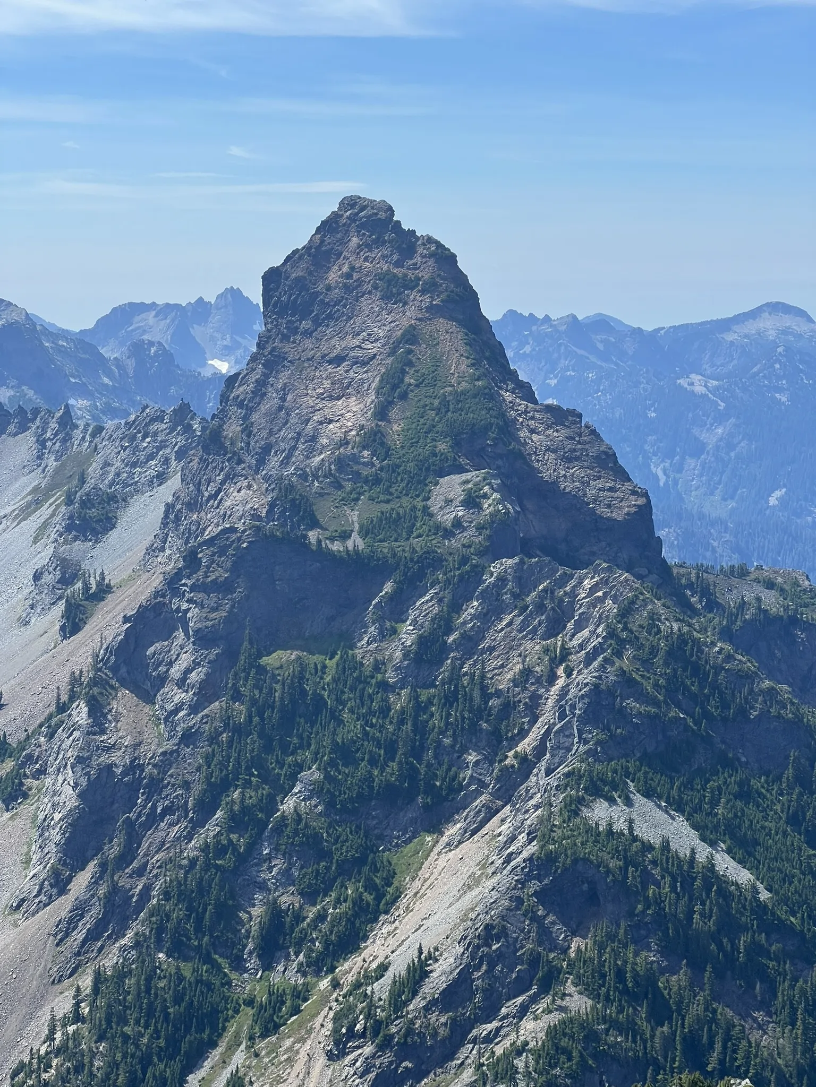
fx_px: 2420
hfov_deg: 19.1
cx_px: 408
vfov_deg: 25.3
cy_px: 544
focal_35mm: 77
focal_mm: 9
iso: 32
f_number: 2.8
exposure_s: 1/717
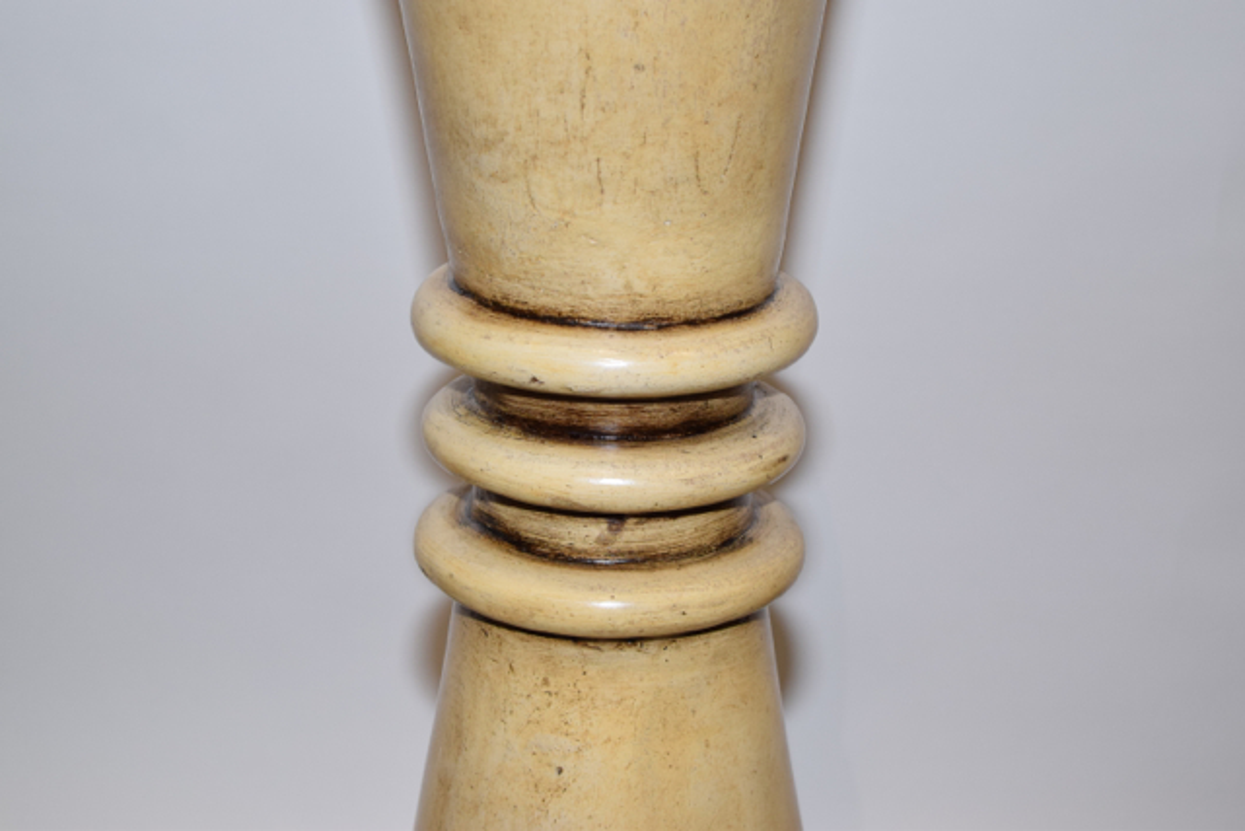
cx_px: 622
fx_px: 2854
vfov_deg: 16.6
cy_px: 416
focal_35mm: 82
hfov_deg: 24.6
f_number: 5.6
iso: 800
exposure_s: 1/125
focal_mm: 55
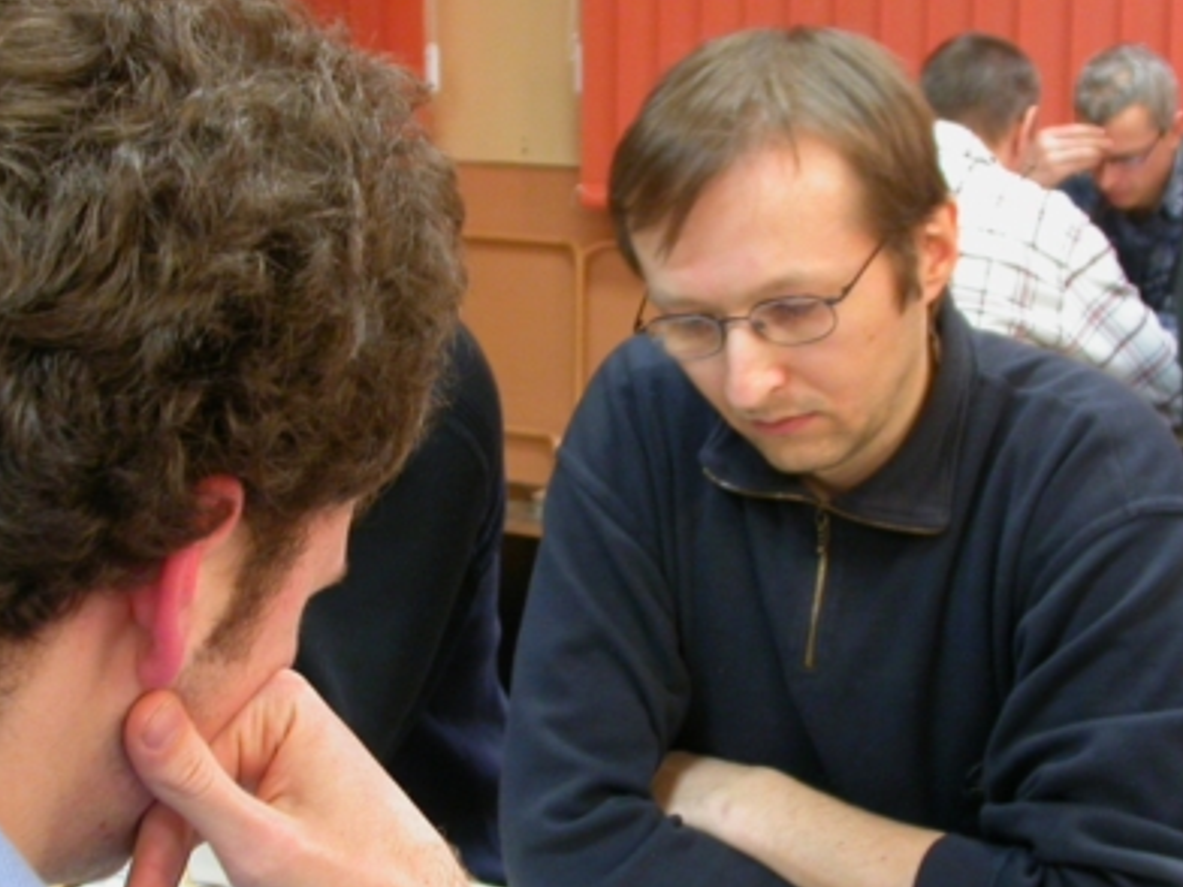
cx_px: 613
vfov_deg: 23.6
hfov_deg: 31.2
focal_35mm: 62
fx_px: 2119
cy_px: 573
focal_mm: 7.85
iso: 100
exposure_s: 1/6
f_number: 2.6
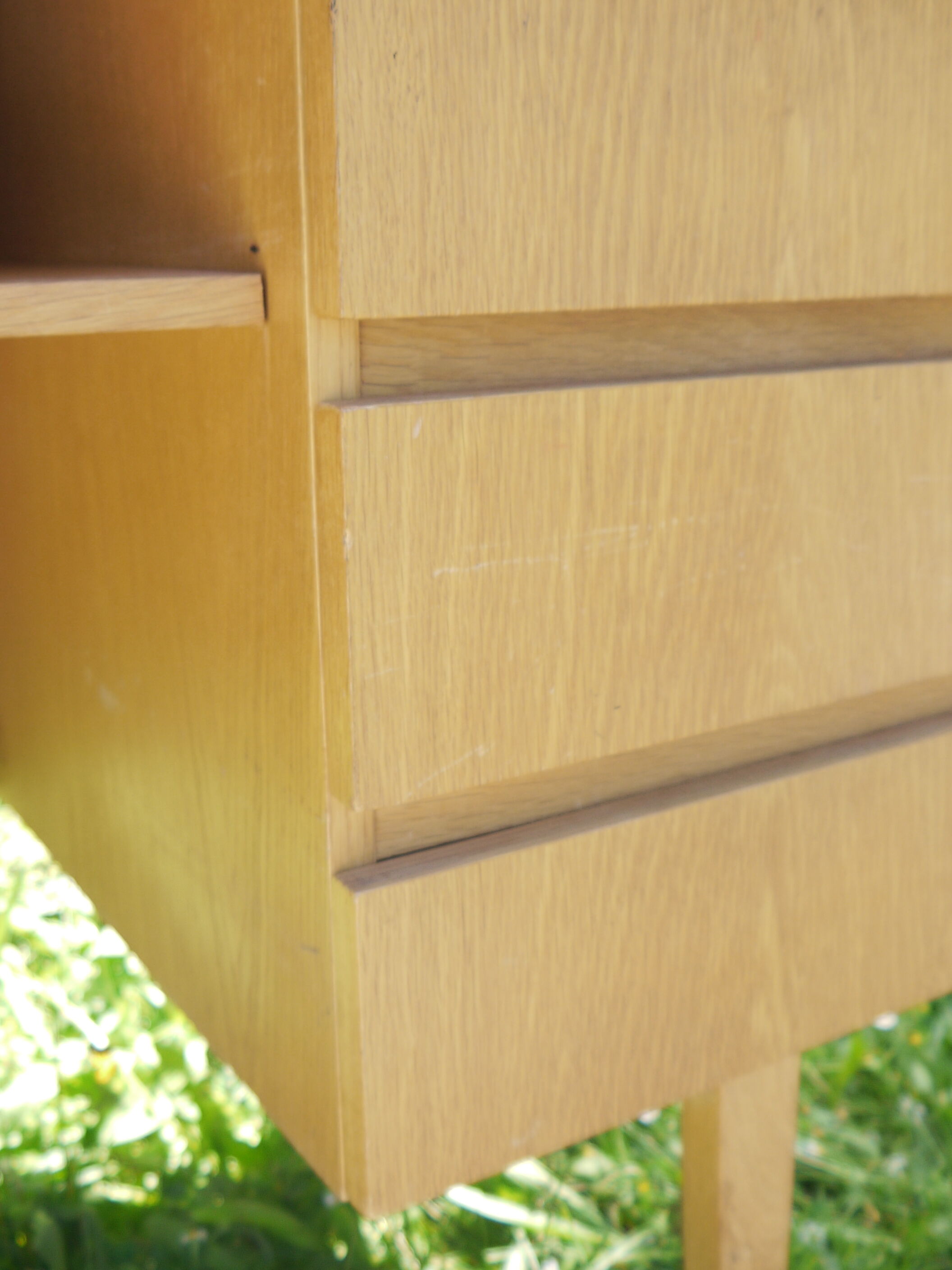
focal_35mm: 39
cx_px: 476
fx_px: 1430
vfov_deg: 47.9
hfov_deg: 36.8
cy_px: 635
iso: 100
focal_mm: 14
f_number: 3.5
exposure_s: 1/100
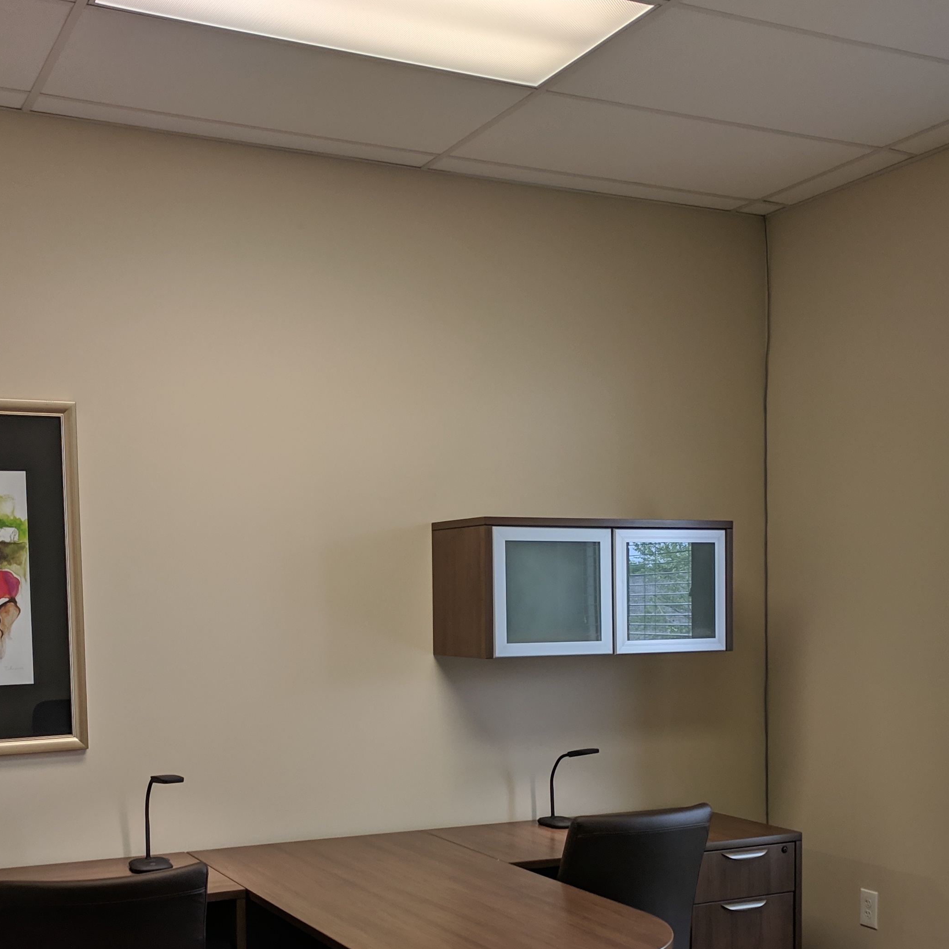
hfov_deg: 37.6
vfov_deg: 37.0
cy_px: 665
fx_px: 1396
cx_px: 469
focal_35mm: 45
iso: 43
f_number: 2
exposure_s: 1/286
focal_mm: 4.67
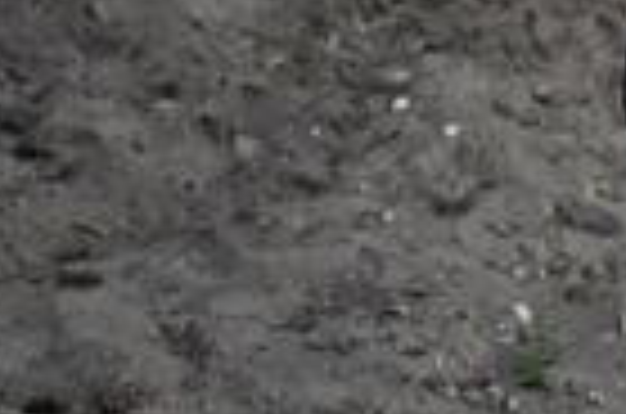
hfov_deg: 2.4
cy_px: 590
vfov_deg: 1.6
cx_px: 2031
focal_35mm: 857
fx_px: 14868
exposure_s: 1/500
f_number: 4.8
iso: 360
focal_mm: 125
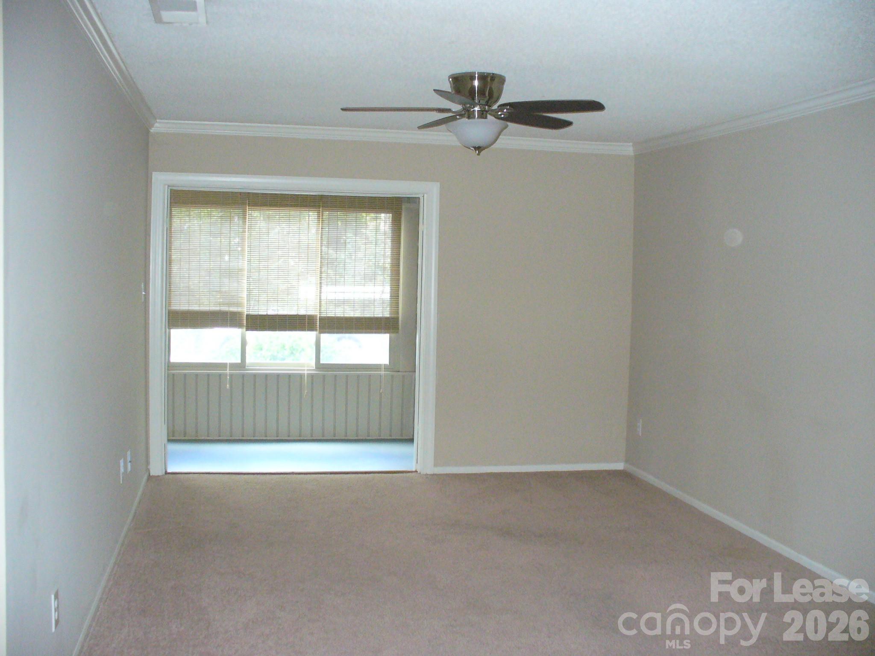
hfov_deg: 50.1
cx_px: 438
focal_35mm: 37
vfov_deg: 38.7
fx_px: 935
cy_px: 328
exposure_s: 1/30
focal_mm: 6.1
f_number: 2.8
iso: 400
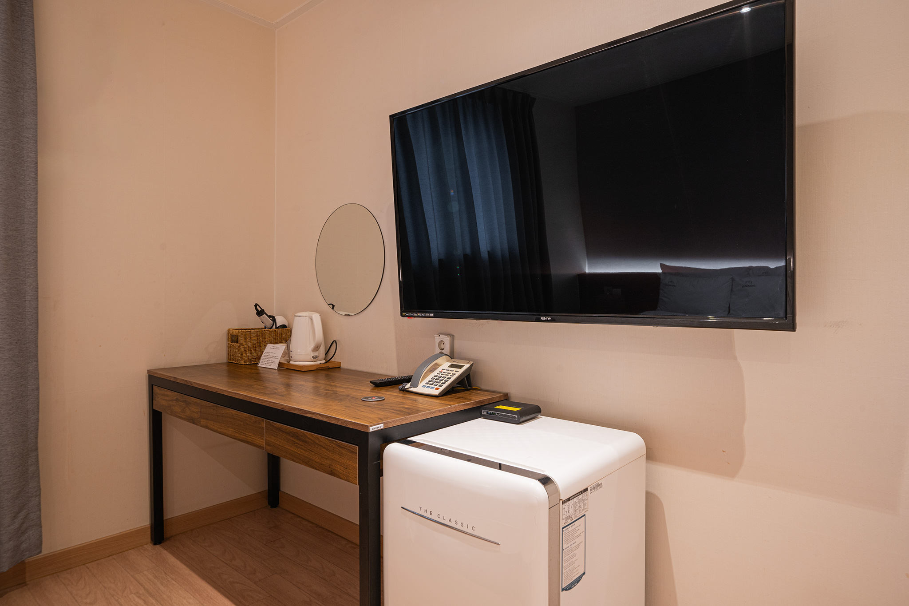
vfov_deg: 59.5
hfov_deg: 81.2
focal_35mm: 21
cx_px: 454
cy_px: 303
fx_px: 530
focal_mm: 21
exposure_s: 1
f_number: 10
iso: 160
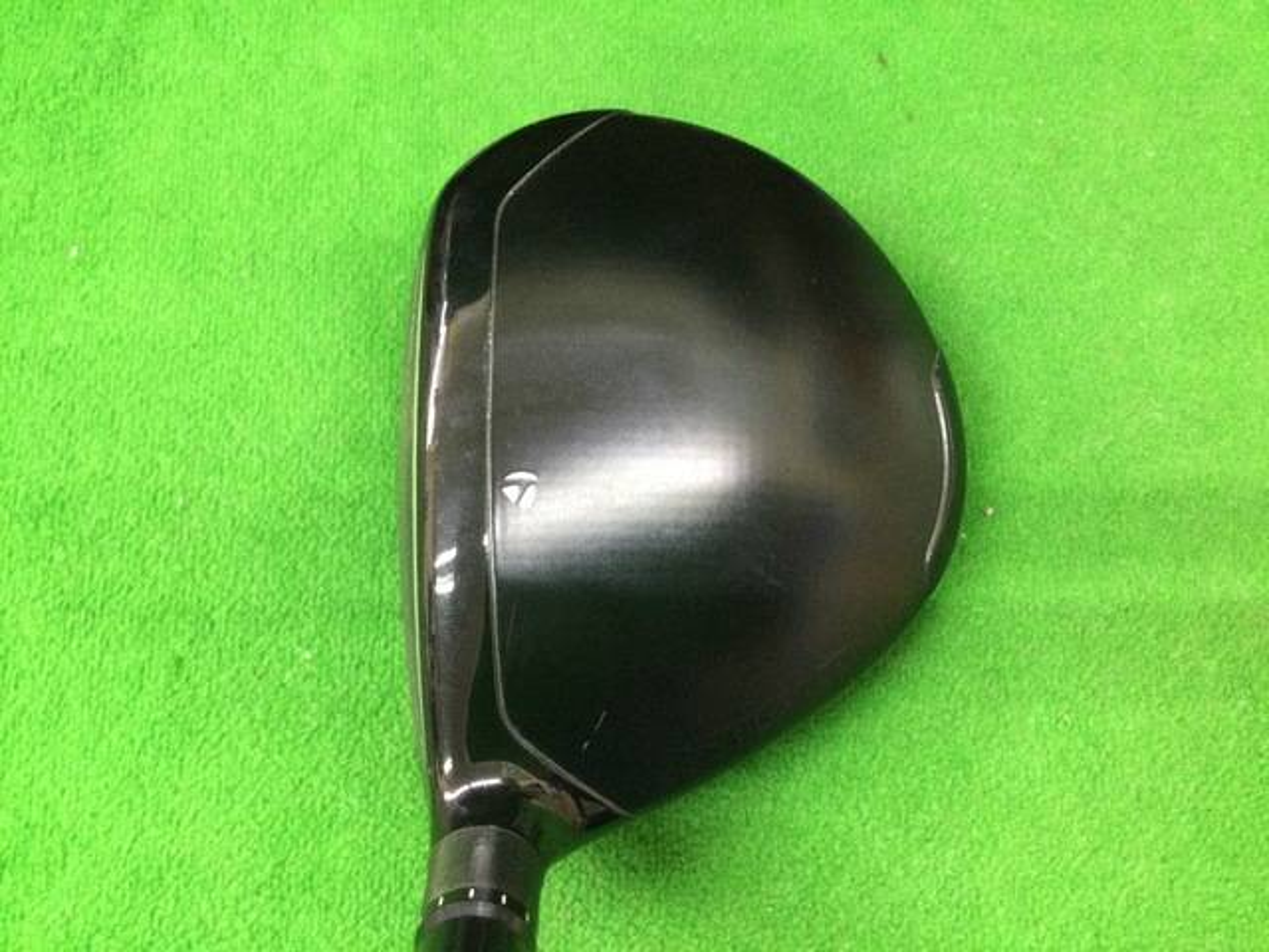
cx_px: 634
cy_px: 476
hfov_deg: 58.4
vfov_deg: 45.4
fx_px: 1136
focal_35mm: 31
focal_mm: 3.3
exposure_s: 1/20
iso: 200
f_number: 2.4
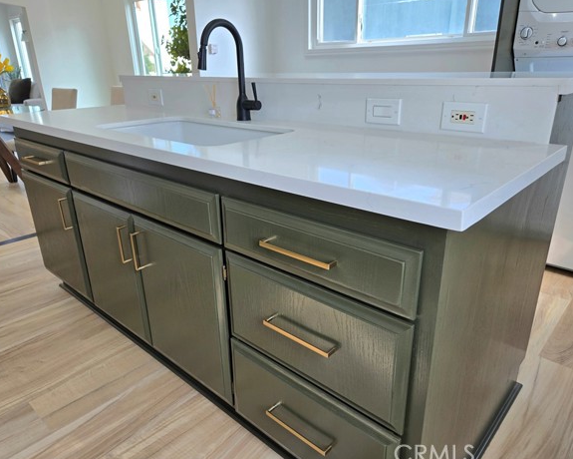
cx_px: 276
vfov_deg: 56.8
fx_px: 424
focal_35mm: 25
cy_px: 229
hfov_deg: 68.1
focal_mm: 5.4
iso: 32
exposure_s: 1/182
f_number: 1.8
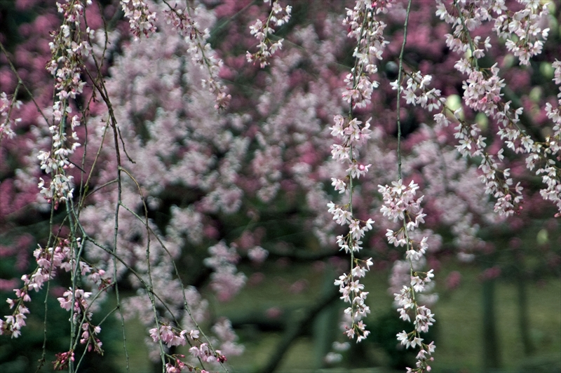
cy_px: 186
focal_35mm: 232
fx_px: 3620
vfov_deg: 5.9
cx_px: 280
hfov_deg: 8.9
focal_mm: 155
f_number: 6
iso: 400
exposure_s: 1/750
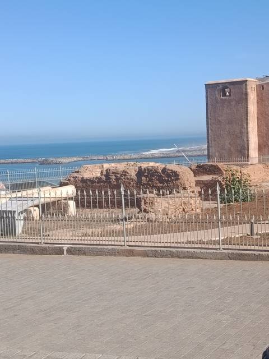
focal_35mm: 63
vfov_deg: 30.7
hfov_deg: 23.3
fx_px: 653
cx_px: 134
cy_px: 180
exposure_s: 1/681
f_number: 1.7
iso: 50
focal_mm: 5.24
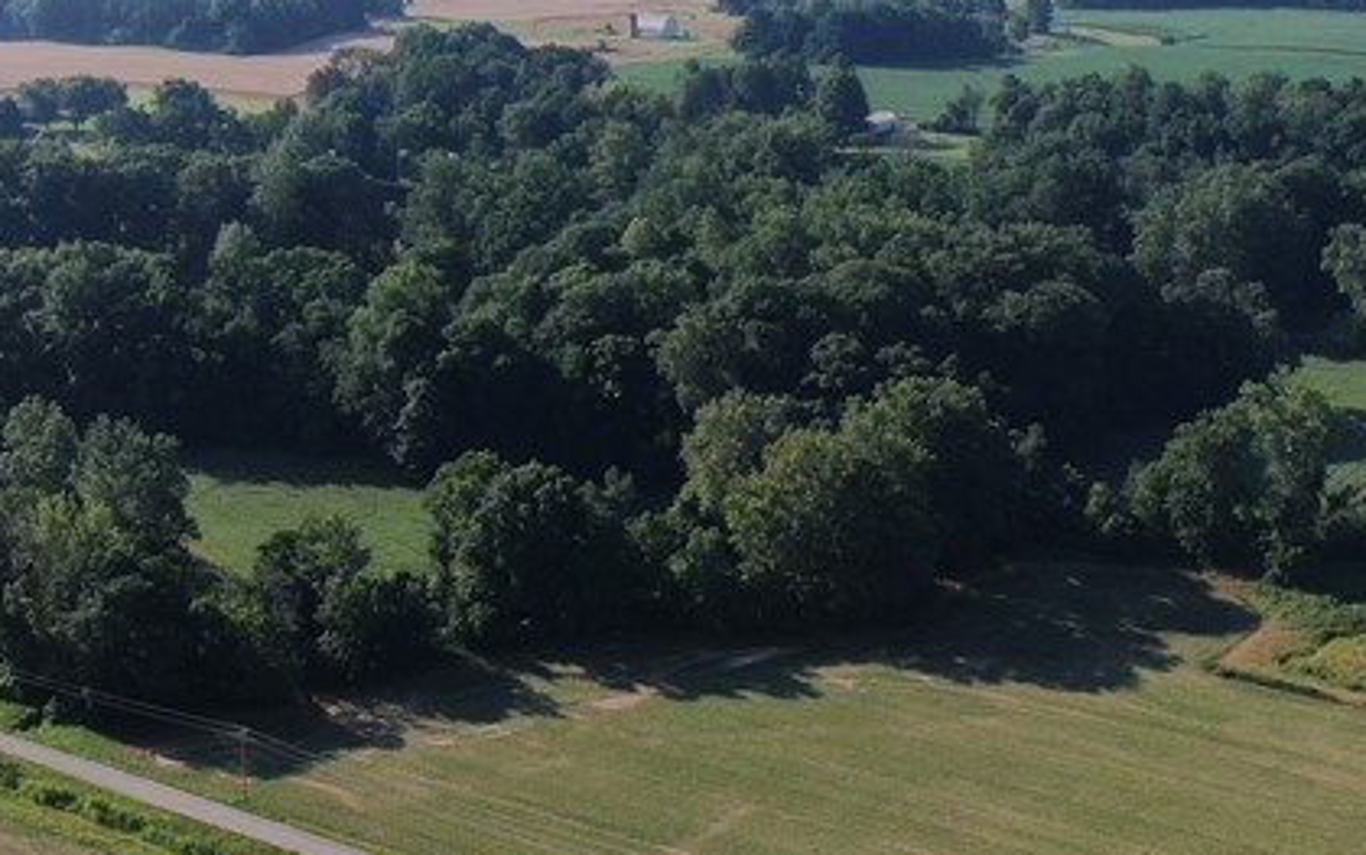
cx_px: 491
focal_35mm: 62
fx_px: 2309
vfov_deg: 21.0
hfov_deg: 32.8
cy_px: 384
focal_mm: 4.39
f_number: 2.8
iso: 100
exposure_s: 1/1250
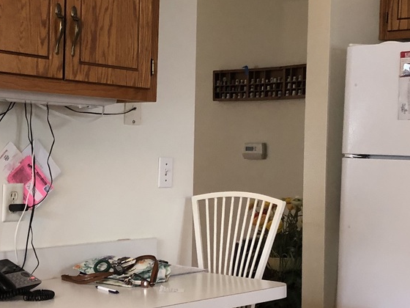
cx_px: 190
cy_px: 177
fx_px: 853
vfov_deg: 20.4
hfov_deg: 27.0
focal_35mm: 72
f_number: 1.8
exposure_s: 1/15
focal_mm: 3.99
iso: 64
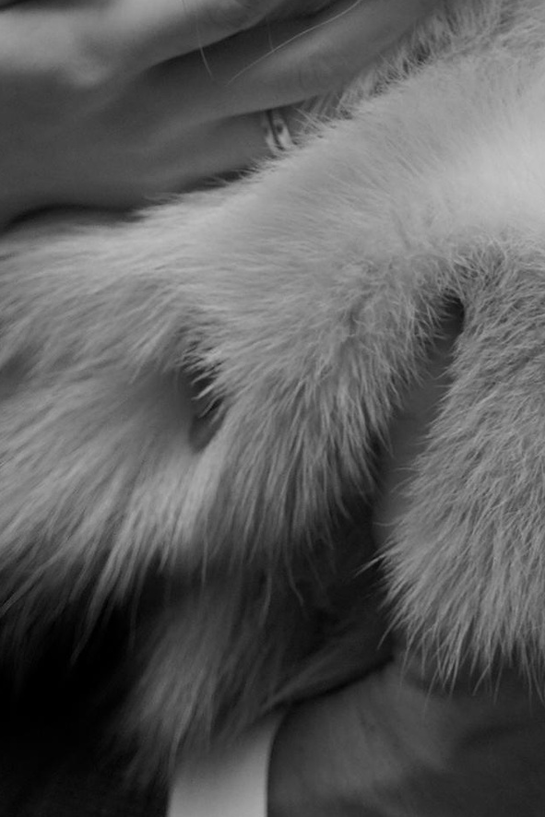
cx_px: 139
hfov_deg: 4.4
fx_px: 7082
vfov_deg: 6.6
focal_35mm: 312
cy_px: -101
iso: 800
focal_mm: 72
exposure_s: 1/800
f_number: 2.8
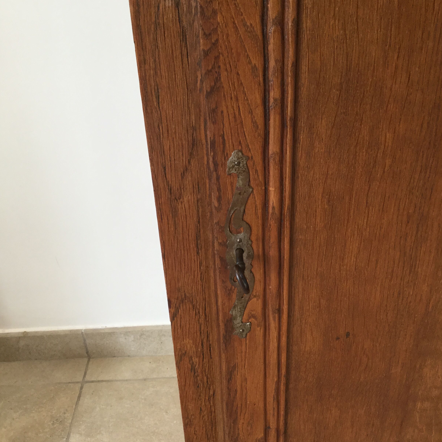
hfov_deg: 44.9
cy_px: 274
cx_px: 223
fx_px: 535
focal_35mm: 37
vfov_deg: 44.6
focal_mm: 3.3
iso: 64
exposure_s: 1/33
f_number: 2.4
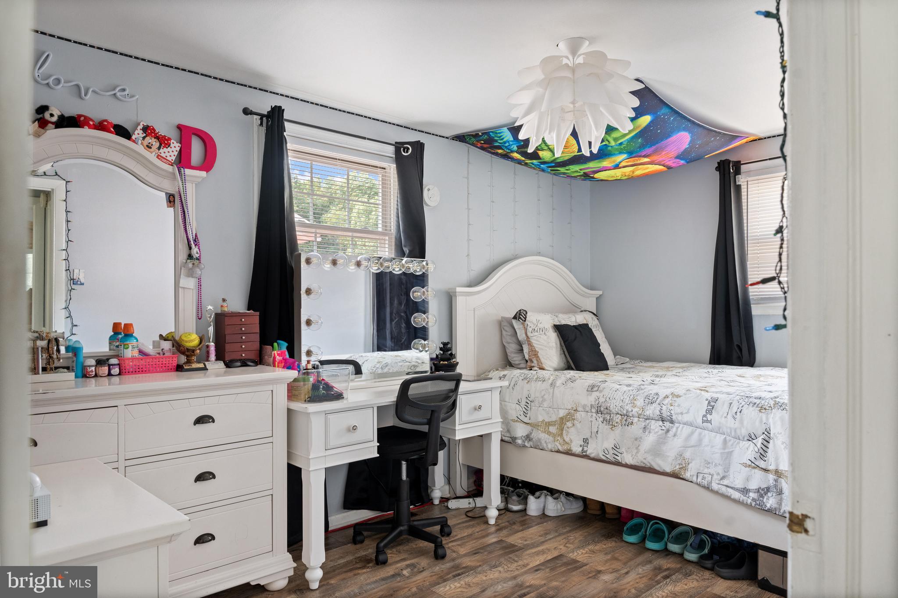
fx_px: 599
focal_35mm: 24
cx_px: 449
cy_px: 299
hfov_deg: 73.7
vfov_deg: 53.1
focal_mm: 24
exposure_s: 1/8
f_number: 7.1
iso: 400
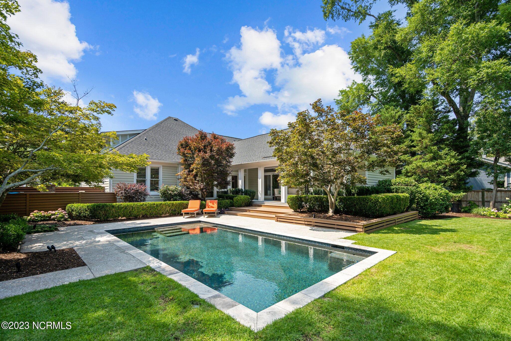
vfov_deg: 73.7
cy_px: 170
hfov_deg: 96.7
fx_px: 227
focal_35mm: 16
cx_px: 256
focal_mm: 16
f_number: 4
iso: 200
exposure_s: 1/1250
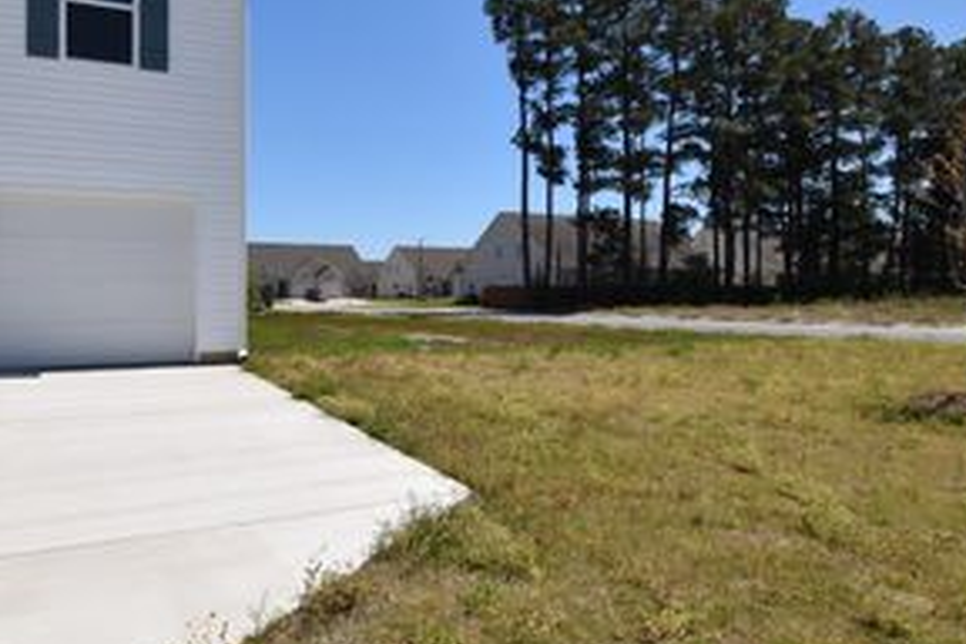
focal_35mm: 26
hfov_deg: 68.1
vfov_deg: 49.4
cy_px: 283
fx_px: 698
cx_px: 352
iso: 200
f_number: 10
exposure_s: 1/400
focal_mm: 10
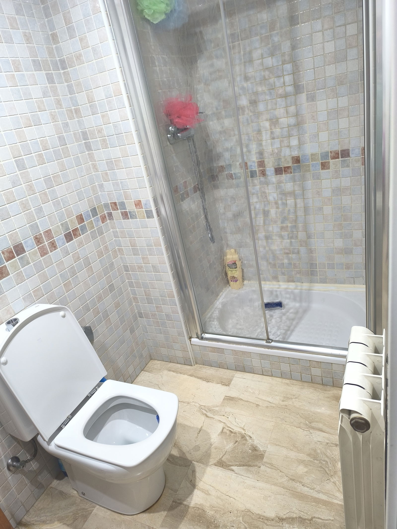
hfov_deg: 58.9
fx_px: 352
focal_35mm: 23
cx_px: 198
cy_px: 264
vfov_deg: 73.9
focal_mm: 6.14
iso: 1000
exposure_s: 1/50
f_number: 1.65
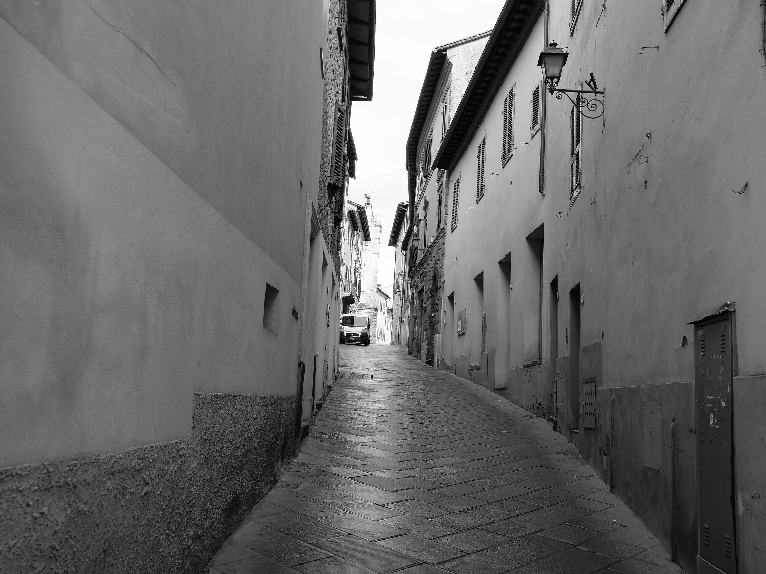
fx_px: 752
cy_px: 284
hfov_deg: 53.9
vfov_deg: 41.8
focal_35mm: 34
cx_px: 398
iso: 200
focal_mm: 16
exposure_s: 1/200
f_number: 4.5
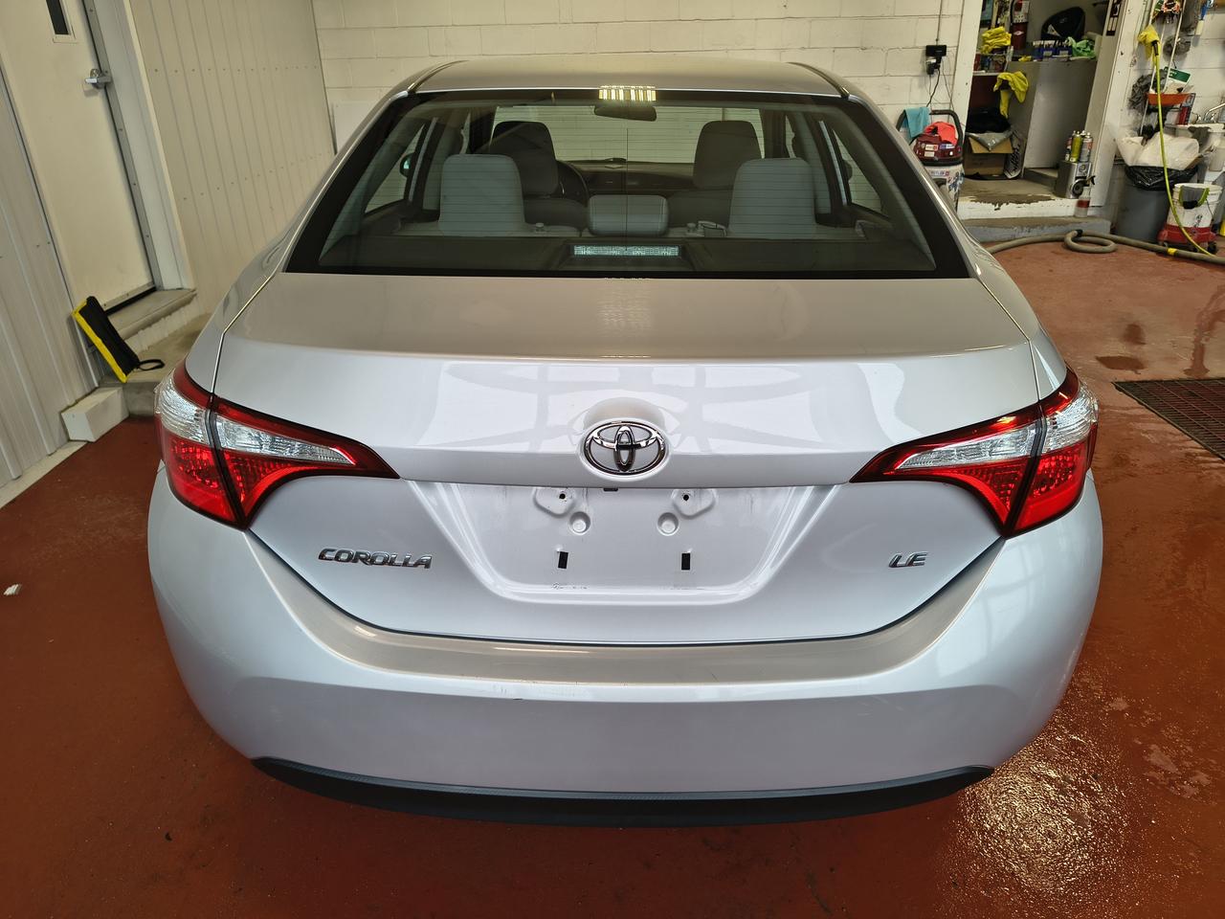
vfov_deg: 56.8
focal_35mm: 24
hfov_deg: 71.6
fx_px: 849
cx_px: 612
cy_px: 460
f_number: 1.8
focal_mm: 5.56
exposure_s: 1/120
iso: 114
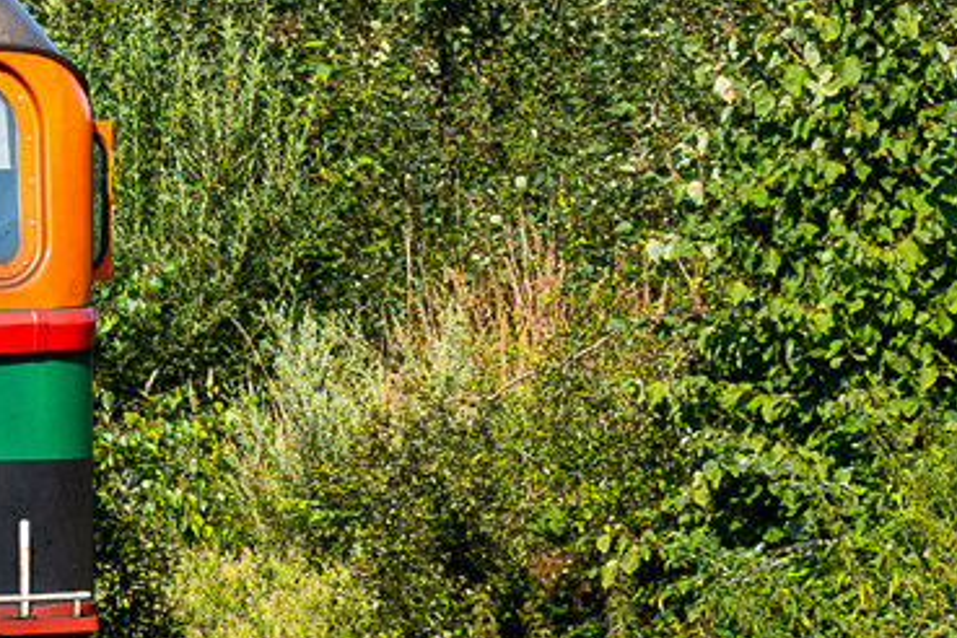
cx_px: -1235
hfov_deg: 2.4
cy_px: -241
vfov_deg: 1.6
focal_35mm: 838
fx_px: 22275
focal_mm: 86
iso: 100
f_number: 7.1
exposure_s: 1/400
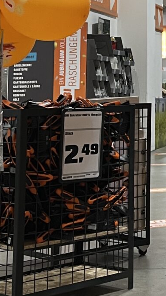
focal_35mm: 106
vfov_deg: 19.3
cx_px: 288
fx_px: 829
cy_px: -32
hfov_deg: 10.8
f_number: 1.6
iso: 100
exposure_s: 1/50
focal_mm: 5.1
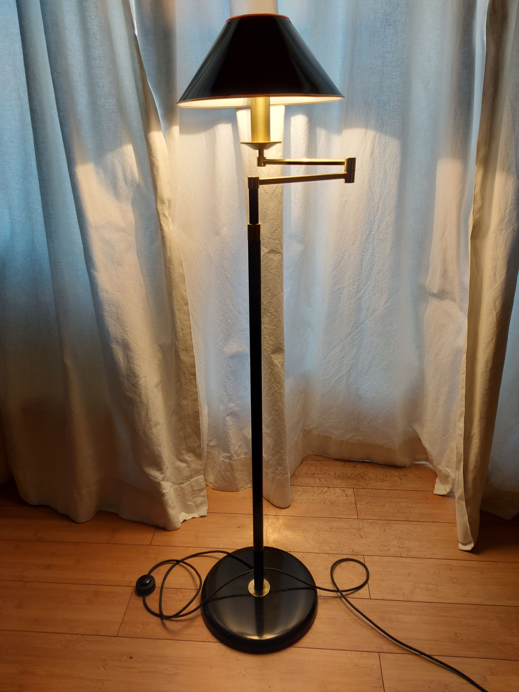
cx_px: 260
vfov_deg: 71.6
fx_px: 480
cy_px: 346
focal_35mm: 24
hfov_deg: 56.8
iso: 50
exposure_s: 1/60
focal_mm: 5.23
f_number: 1.8
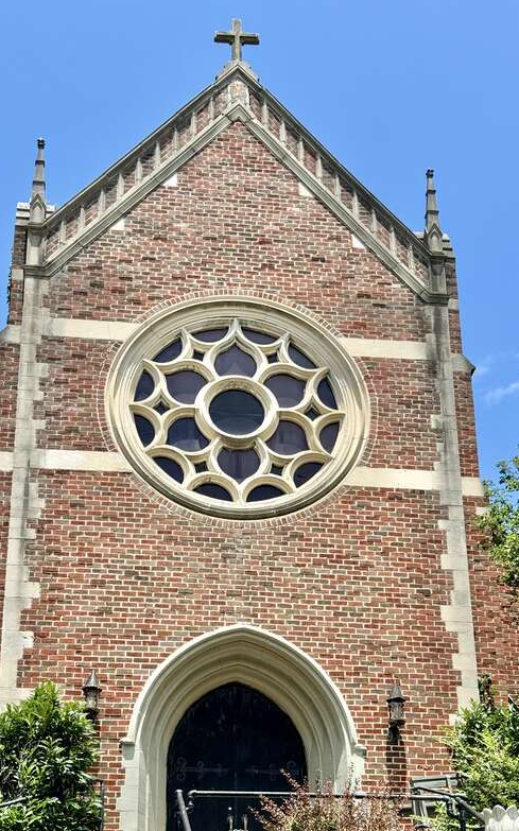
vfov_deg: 38.9
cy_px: 422
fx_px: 1177
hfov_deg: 24.8
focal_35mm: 52
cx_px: 224
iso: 64
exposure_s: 1/3096
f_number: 1.78
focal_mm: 6.76
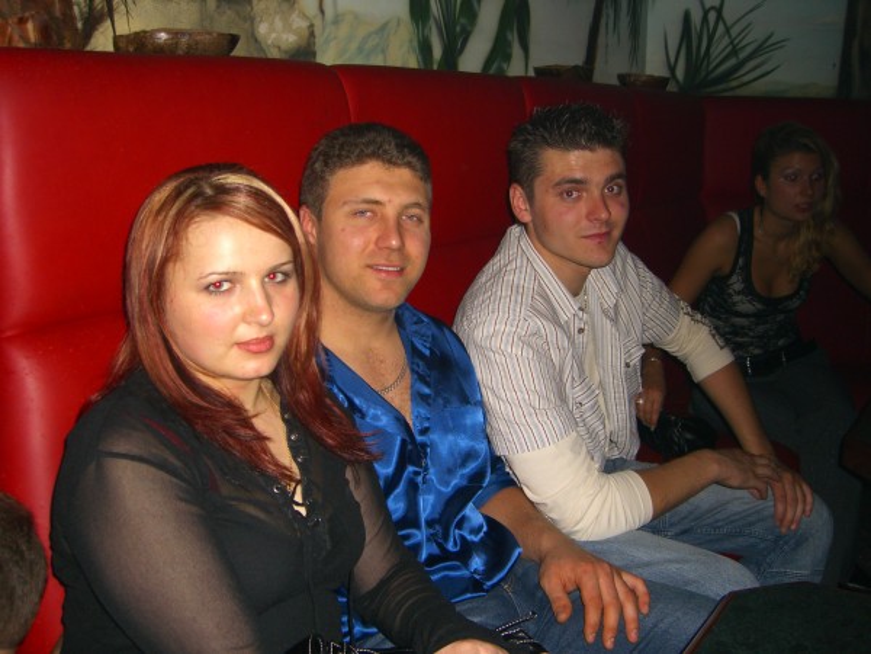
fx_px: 956
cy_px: 327
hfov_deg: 49.0
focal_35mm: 38
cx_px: 436
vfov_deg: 37.7
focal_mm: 7.9
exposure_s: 1/60
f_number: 2.8
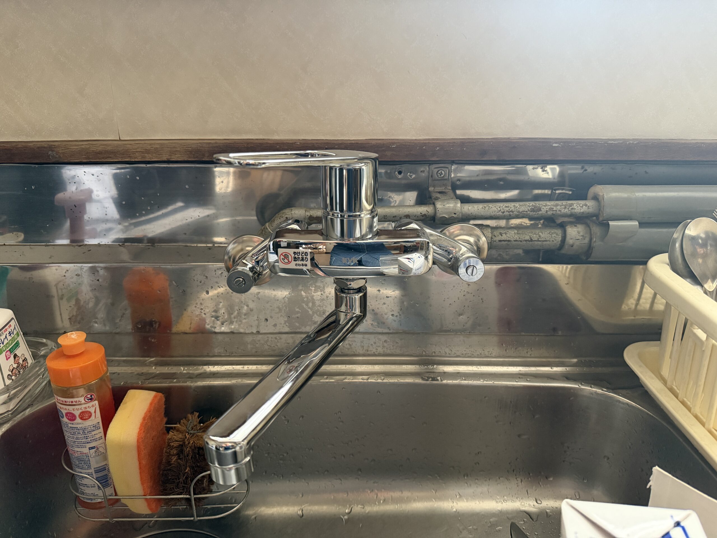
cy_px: 269
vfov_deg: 56.8
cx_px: 358
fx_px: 497
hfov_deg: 71.6
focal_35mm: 24
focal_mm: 6.76
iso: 640
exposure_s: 1/60
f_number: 1.78
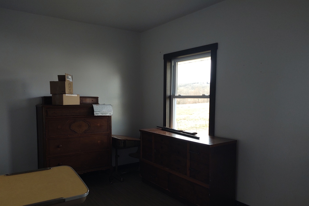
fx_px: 249
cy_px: 119
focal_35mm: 29
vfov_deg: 44.8
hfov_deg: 63.6
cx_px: 150
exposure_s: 1/103
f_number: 1.7
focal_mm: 4.75
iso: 100
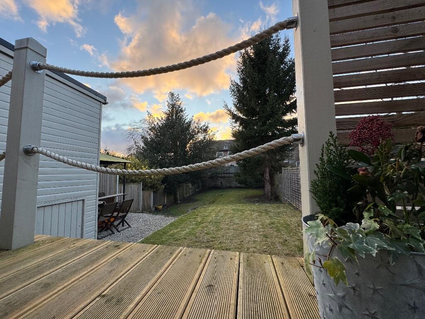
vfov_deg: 85.7
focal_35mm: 14
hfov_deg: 102.1
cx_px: 212
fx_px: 172
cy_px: 160
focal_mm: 2.22
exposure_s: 1/138
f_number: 2.2
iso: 40
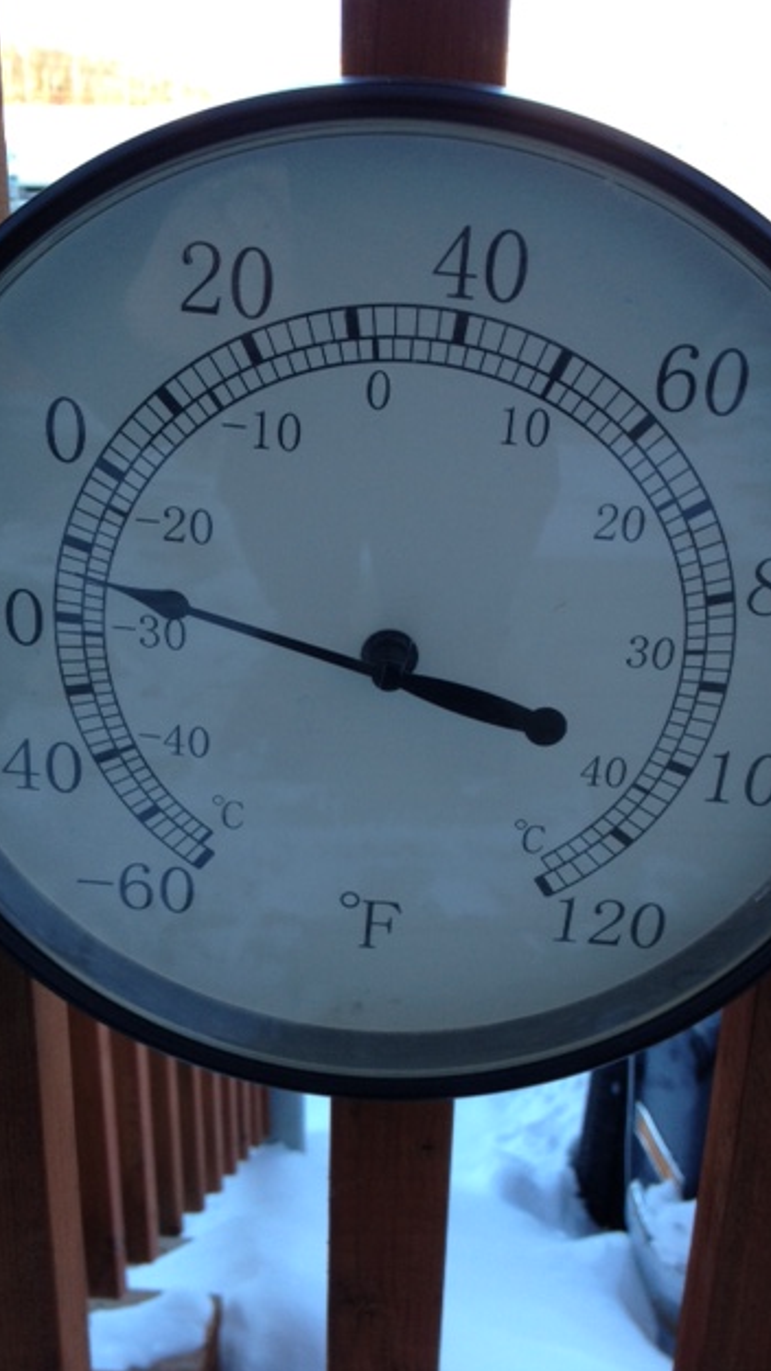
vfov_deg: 51.6
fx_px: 1418
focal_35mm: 39
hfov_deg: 30.4
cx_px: 405
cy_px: 683
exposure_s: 1/133
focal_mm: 4.28
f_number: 2.4
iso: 50
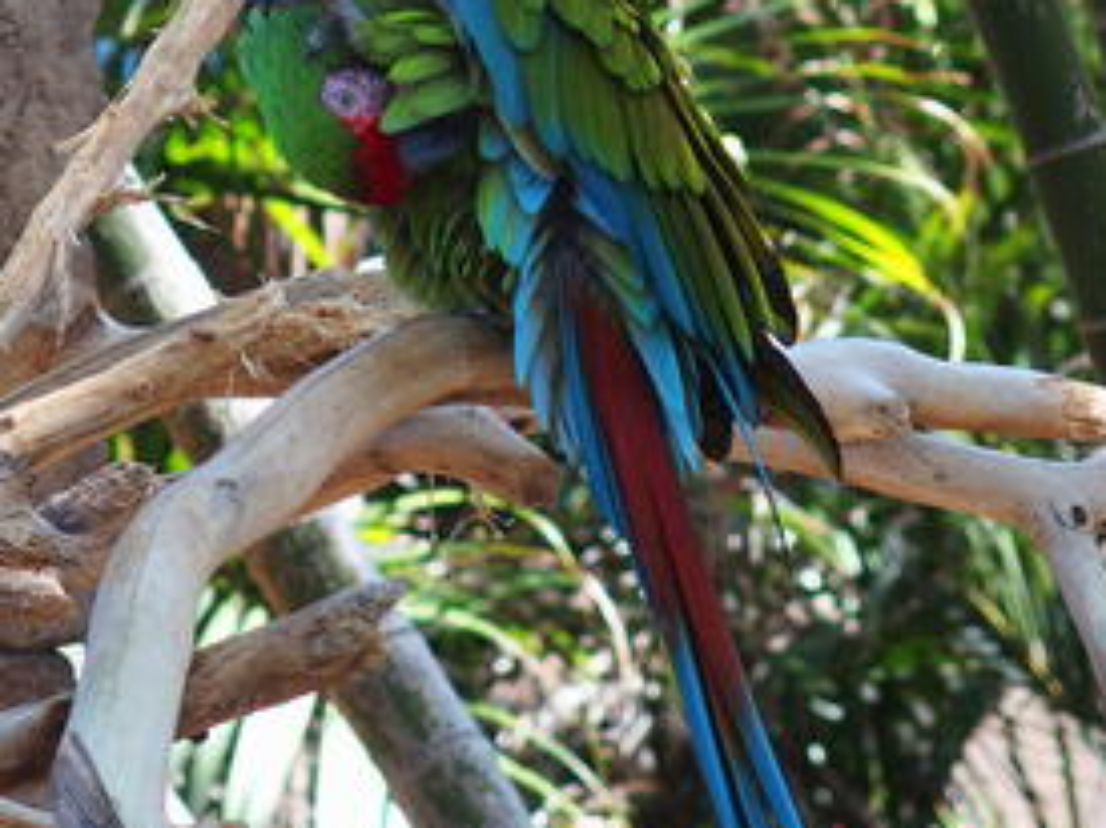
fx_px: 12647
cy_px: 249
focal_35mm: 396
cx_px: 487
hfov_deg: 5.0
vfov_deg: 3.8
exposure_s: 1/250
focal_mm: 51.4
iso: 200
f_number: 2.8
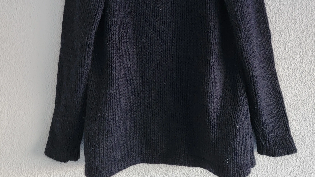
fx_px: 326
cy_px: 32
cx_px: 160
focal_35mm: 39
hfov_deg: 51.6
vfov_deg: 29.6
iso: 200
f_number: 1.8
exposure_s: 1/60
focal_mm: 6.7
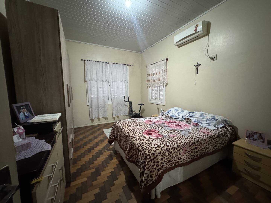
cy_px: 102
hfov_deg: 102.1
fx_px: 110
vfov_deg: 85.7
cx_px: 136
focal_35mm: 14
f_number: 2.2
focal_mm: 2.22
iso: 1000
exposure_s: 1/40
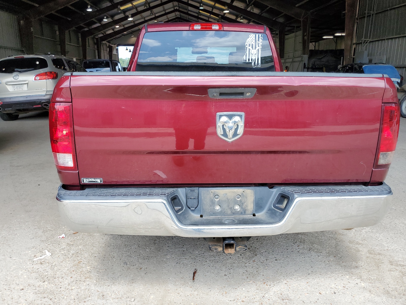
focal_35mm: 26
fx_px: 305
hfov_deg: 67.3
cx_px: 203
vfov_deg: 53.1
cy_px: 152
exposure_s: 1/667
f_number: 1.5
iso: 50
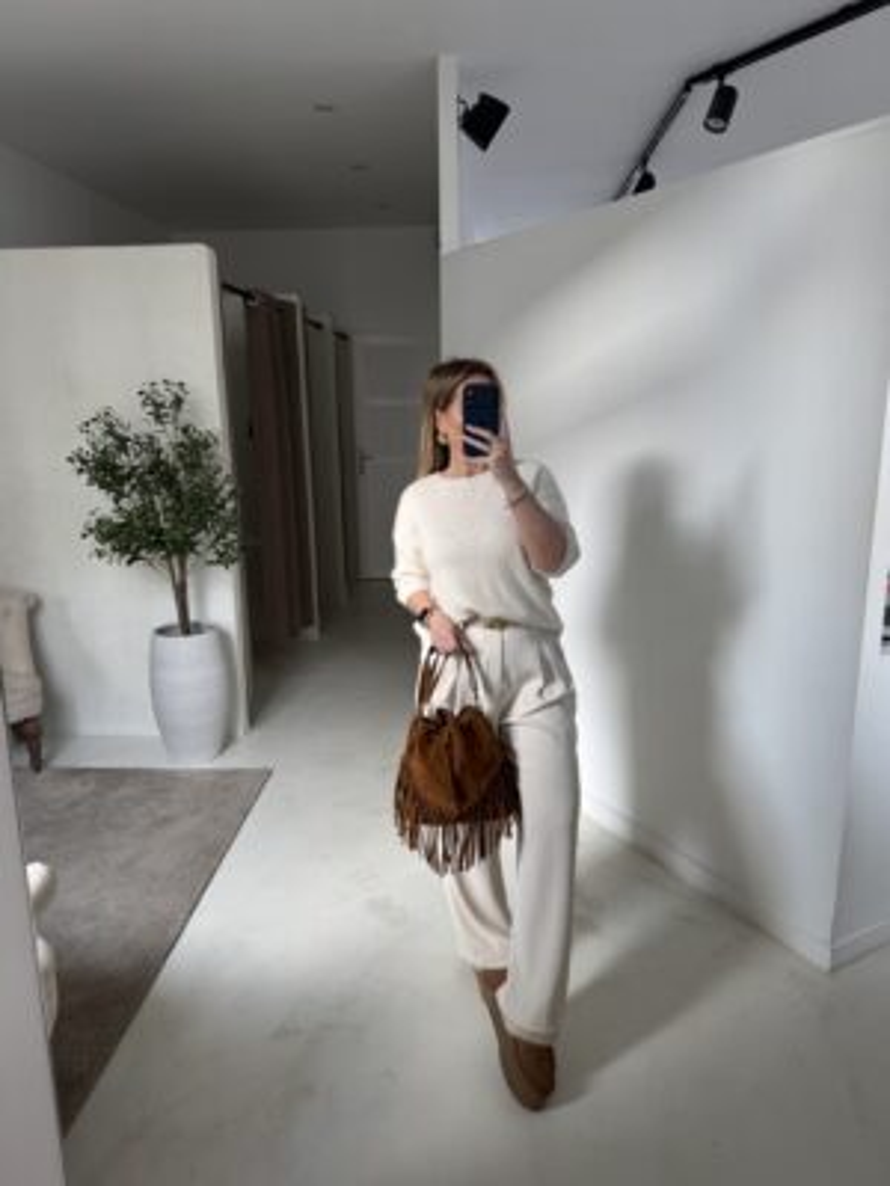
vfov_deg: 71.6
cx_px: 445
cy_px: 593
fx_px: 823
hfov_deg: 56.8
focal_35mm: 24
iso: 125
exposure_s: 1/121
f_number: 1.78
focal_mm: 6.76
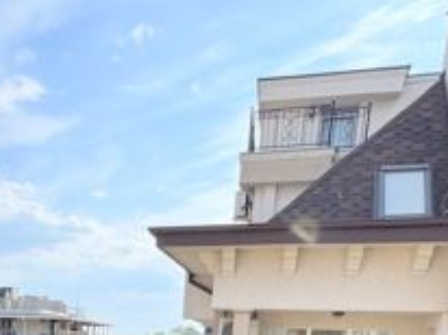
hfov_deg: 38.1
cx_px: 82
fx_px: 620
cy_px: 526
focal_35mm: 48
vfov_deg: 23.2
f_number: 2.2
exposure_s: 1/968
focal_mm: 2.22
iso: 40
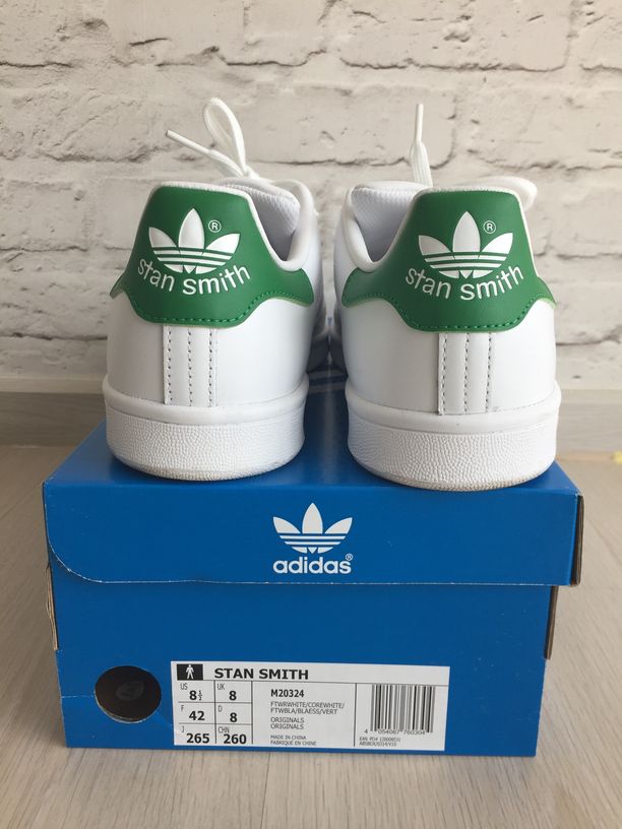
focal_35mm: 29
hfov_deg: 48.2
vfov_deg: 61.7
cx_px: 311
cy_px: 414
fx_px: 695
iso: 32
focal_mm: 4.15
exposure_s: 1/100
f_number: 2.2
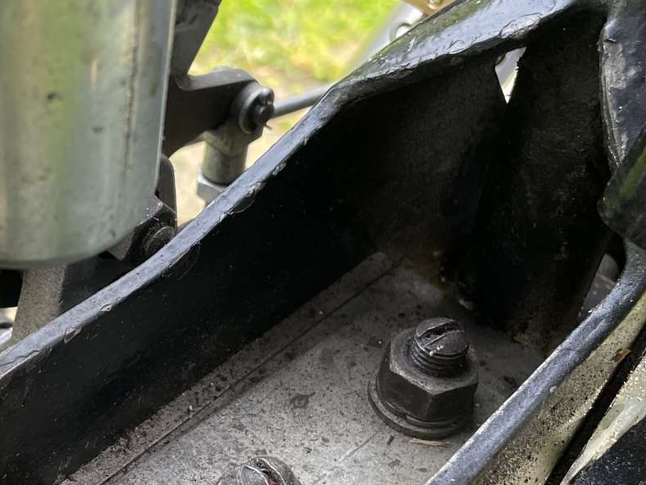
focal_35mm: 66
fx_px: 1232
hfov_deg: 28.1
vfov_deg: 22.2
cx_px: 45
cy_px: 322
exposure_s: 1/121
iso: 50
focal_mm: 4.2
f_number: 1.6
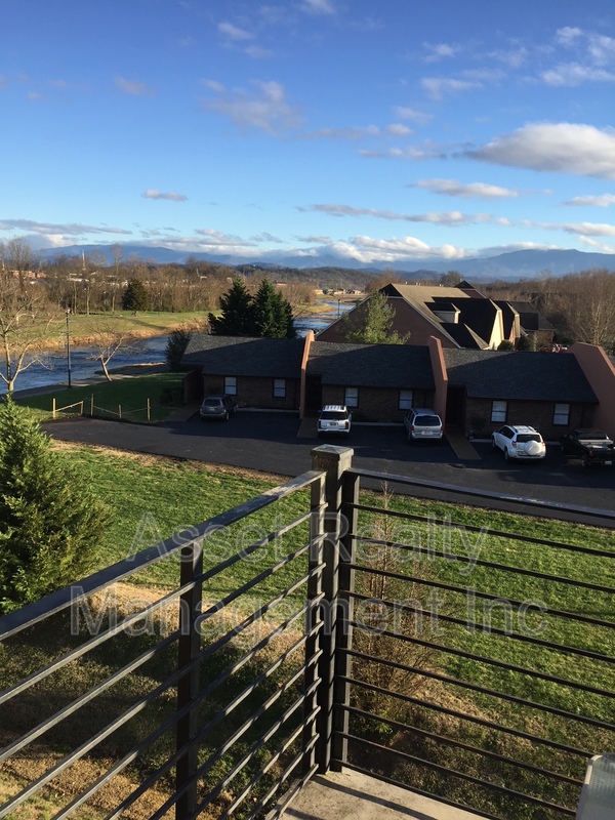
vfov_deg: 61.7
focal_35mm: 29
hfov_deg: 48.2
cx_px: 308
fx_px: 687
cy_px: 410
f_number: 2.2
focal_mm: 4.15
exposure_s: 1/860
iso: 32
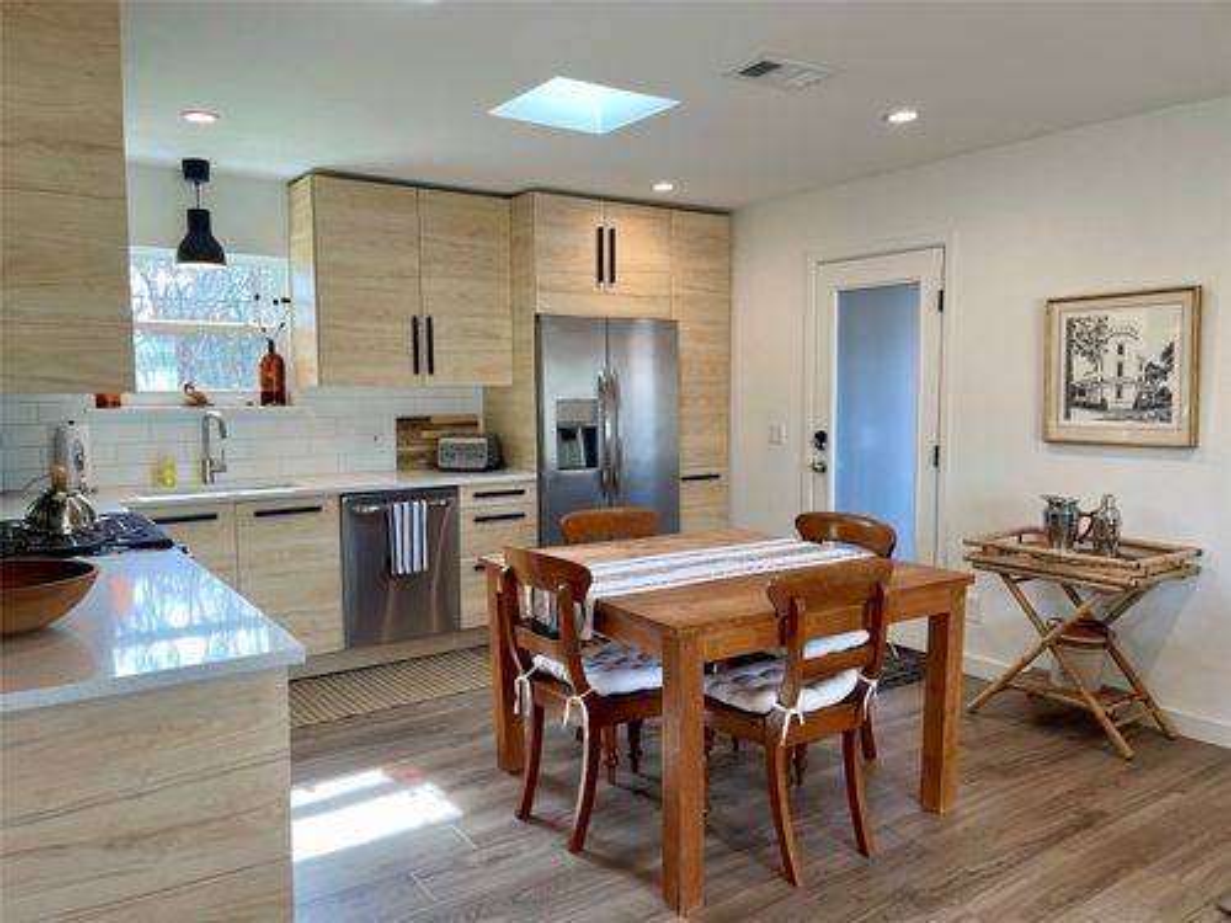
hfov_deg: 69.4
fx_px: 889
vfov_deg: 54.9
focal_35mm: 25
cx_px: 616
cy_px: 462
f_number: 1.6
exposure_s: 1/120
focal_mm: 5.1
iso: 80
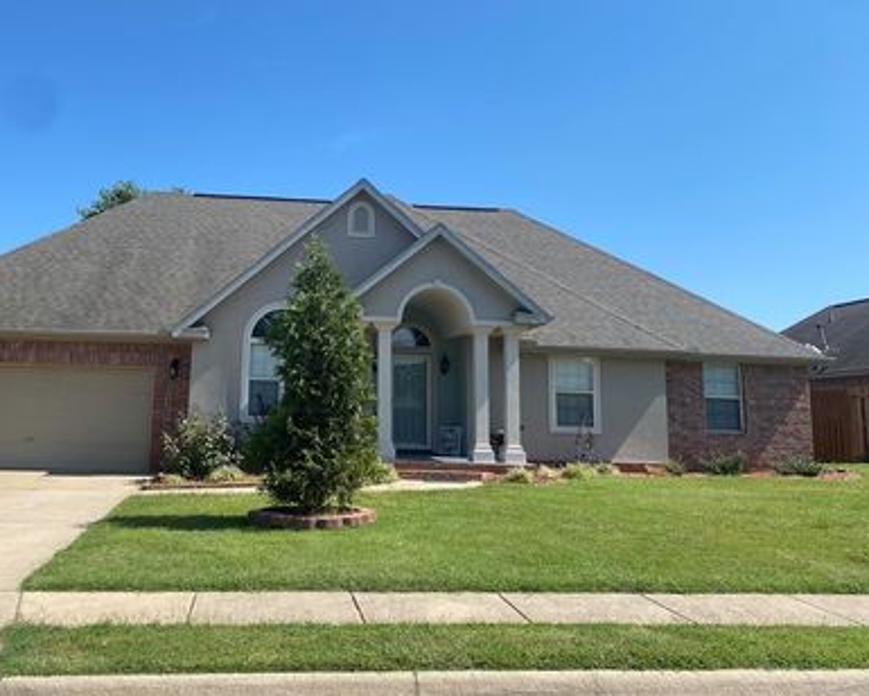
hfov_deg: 53.6
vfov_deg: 44.3
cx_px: 327
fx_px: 849
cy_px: 279
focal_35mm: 33
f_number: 1.8
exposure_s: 1/1808
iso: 32
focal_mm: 4.25
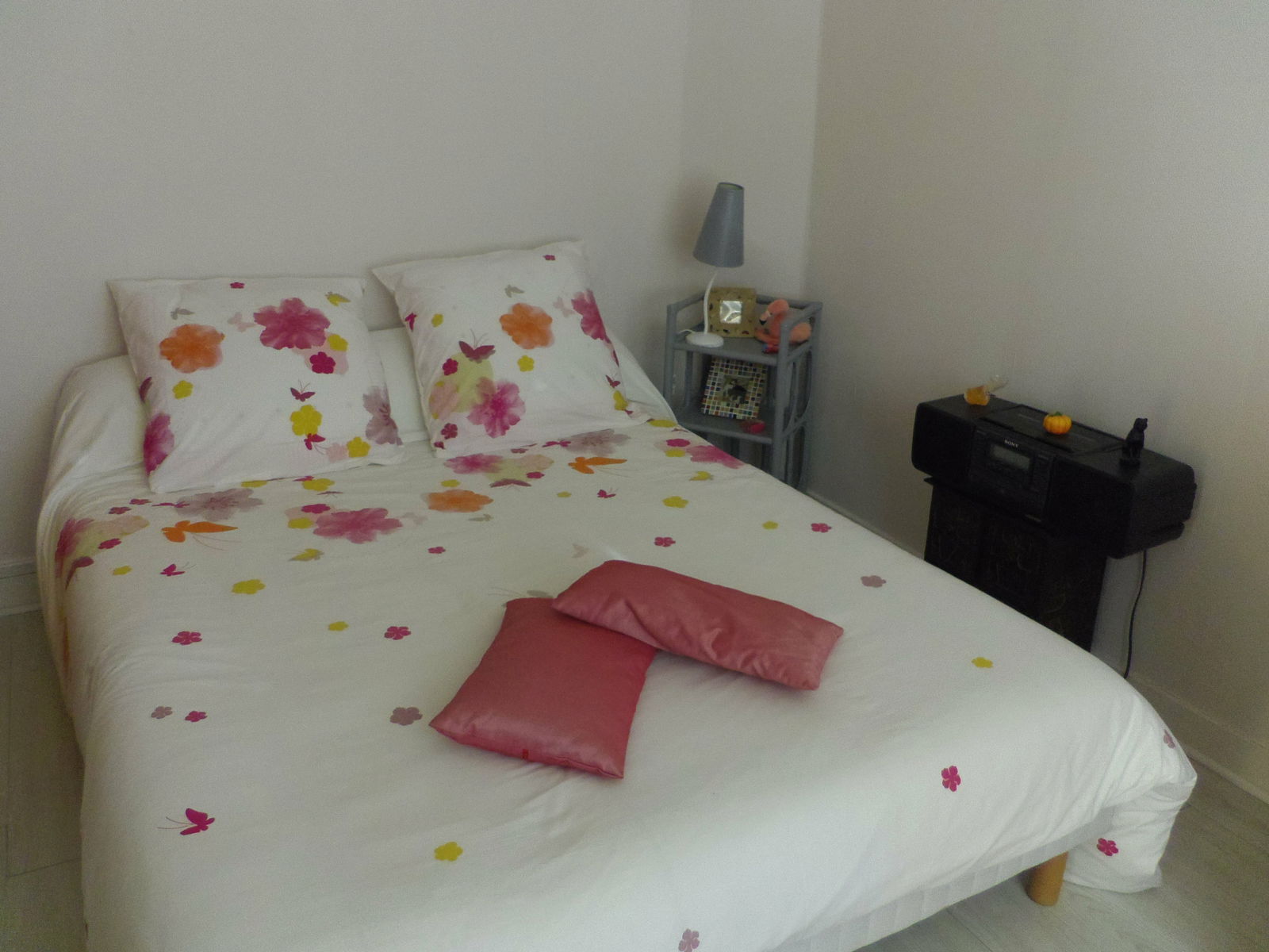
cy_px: 476
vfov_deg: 49.7
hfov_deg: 63.4
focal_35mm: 28
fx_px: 1026
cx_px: 634
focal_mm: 5
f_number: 3.9
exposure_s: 1/40
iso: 320
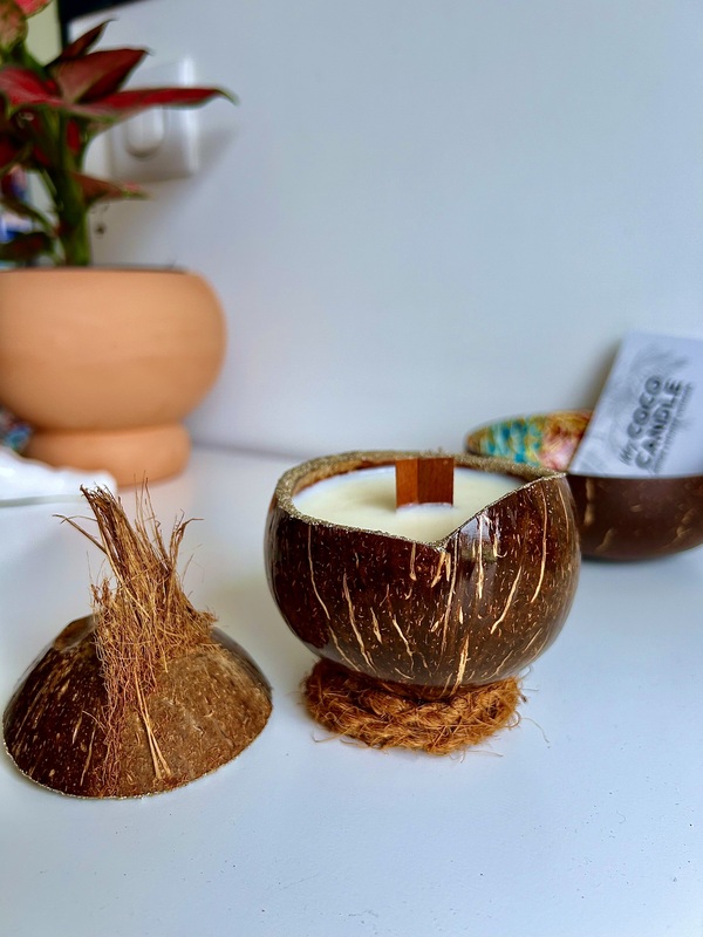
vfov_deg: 67.3
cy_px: 468
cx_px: 352
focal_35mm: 26
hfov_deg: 53.1
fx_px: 704
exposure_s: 1/72
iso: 125
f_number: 1.5
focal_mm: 5.7
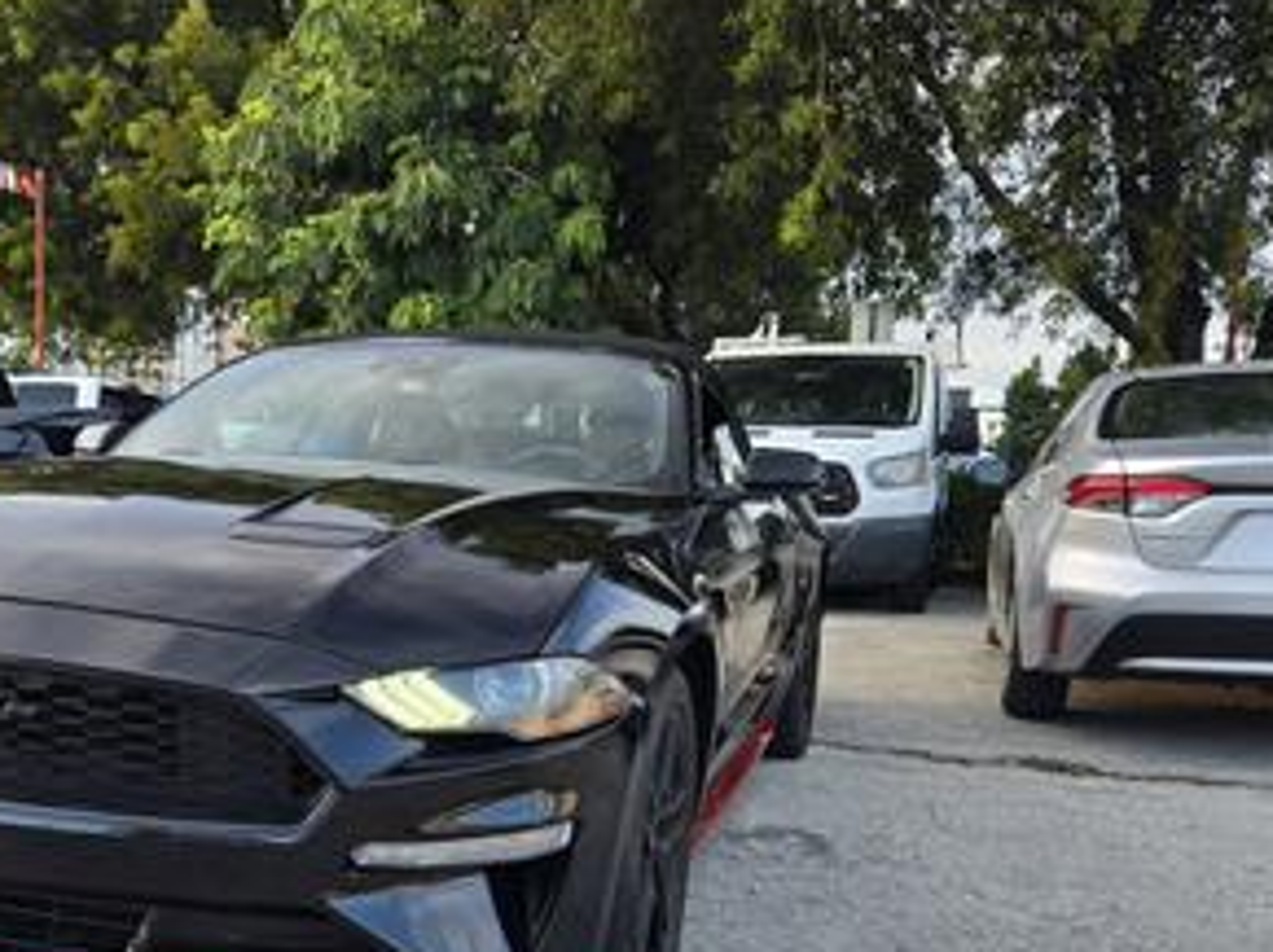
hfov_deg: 45.5
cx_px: 351
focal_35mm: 40
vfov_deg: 35.2
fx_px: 1470
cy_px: 706
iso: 25
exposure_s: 1/180
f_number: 1.8
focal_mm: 5.4
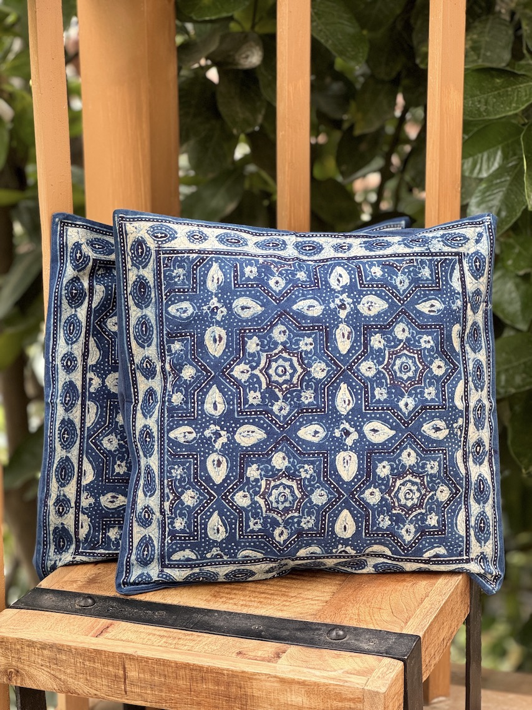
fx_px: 1578
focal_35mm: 77
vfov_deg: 25.3
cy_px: 355
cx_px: 266
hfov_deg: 19.1
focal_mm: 9
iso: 200
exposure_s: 1/99
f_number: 2.8
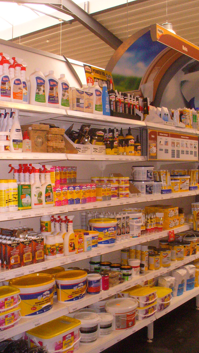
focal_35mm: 41
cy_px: 179
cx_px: 109
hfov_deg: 29.0
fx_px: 385
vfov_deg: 49.4
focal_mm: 6.1
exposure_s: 1/60
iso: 400
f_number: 2.8
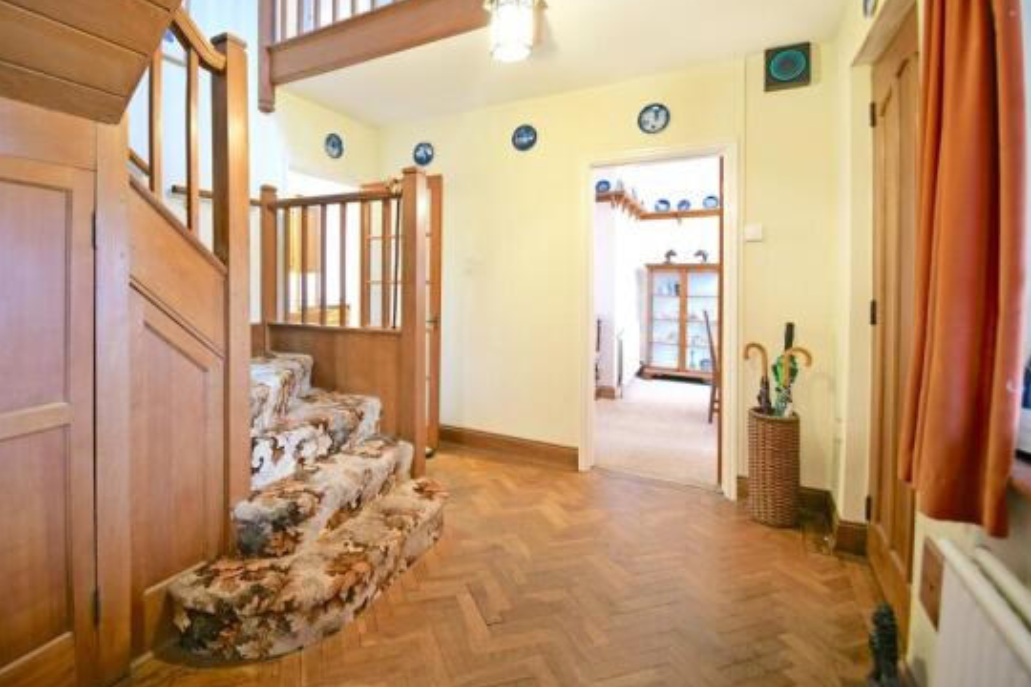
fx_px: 487
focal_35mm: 17
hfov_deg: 92.6
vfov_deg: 69.9
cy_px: 285
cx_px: 441
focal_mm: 14
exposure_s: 1/2
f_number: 5
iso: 500
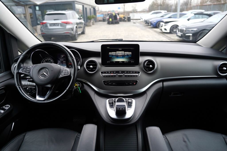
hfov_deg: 73.7
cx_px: 114
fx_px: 151
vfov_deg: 53.1
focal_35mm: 24
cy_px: 76
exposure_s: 1/60
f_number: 3.2
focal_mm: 24
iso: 100
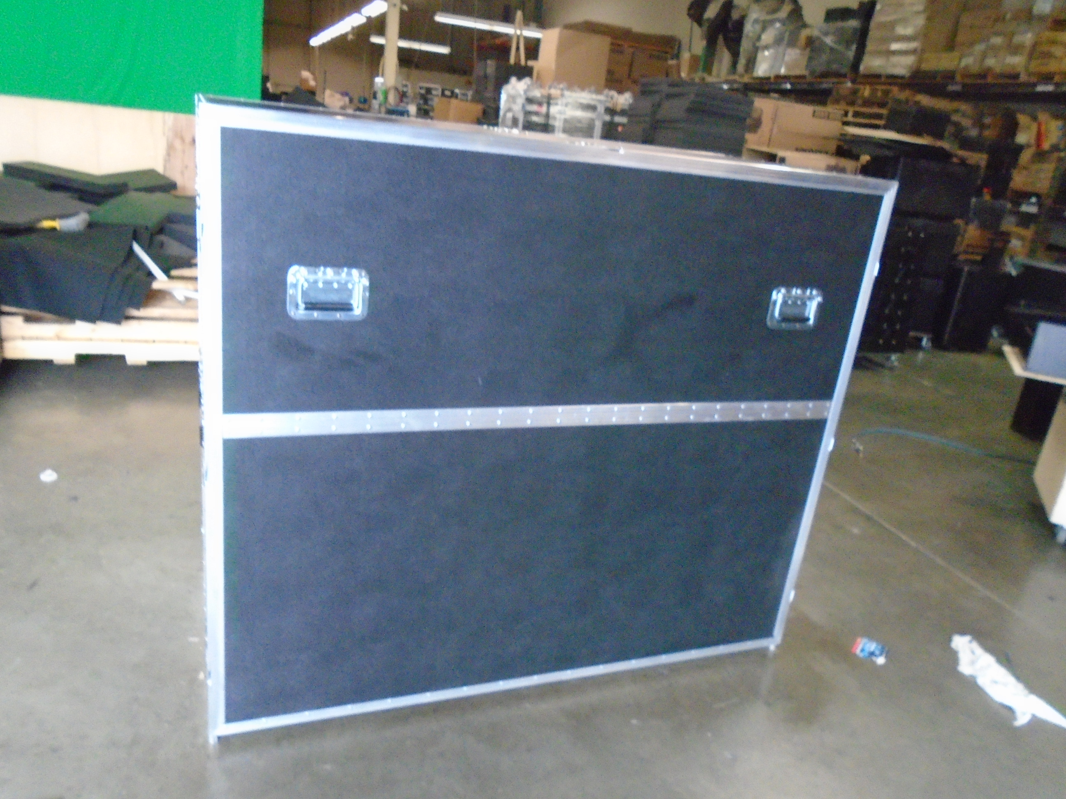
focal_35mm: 26
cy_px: 400
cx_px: 533
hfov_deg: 67.3
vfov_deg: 53.1
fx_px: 801
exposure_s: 1/80
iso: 800
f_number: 3.2
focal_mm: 4.6
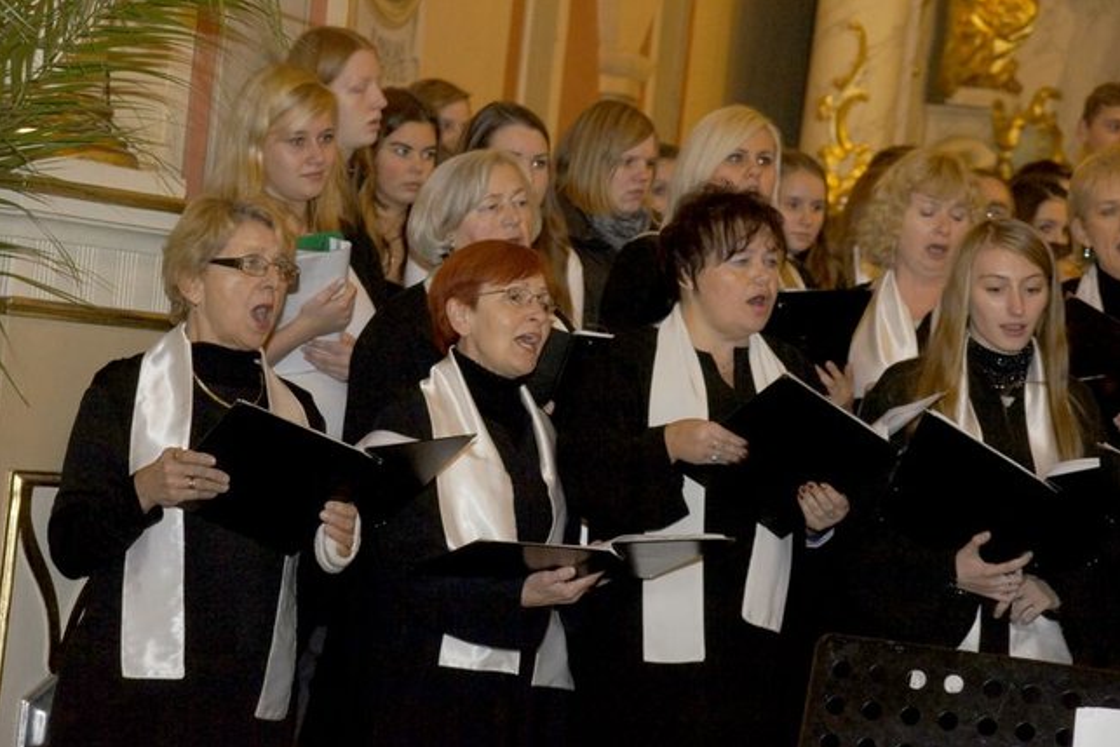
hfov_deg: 19.3
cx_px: 563
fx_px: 3298
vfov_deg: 12.9
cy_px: 374
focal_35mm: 106
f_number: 5.6
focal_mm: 70
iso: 1600
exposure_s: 1/125
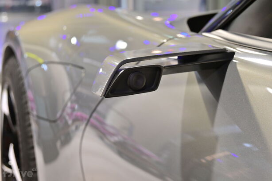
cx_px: 136
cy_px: 90
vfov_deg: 18.2
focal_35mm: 75
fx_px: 566
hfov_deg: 27.0
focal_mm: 50
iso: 800
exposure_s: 1/40
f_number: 6.3
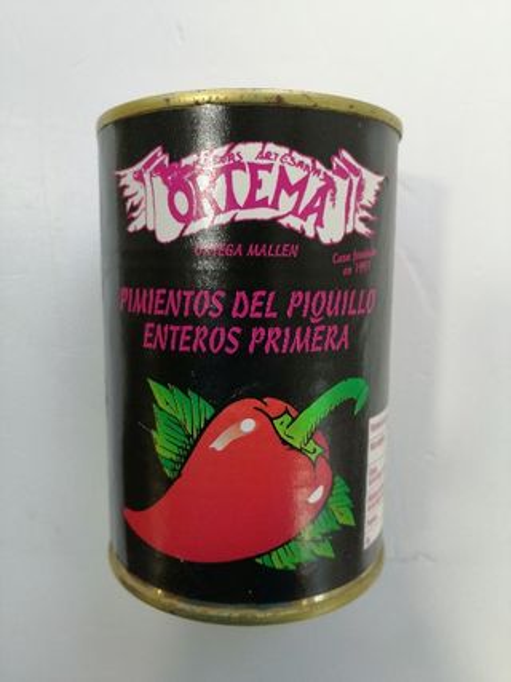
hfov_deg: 51.3
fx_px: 532
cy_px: 341
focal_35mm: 27
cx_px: 256
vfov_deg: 65.3
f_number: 1.8
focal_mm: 3.95
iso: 160
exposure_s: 1/100
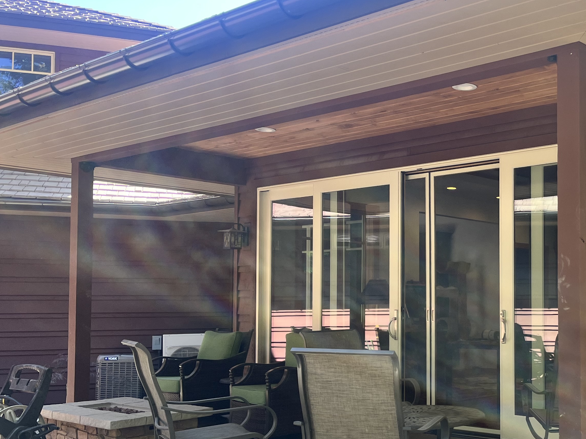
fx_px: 779
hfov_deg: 39.2
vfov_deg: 31.4
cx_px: 493
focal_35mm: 46
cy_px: 277
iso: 50
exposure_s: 1/238
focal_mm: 5.1
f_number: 1.6
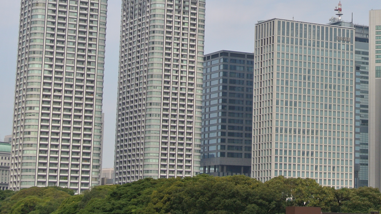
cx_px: 344
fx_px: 1071
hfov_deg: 19.8
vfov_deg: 11.4
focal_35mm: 106
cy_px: 23
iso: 100
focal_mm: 19.6
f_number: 5
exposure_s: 1/400
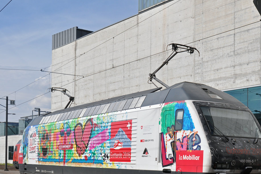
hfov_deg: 31.9
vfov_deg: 21.5
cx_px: 141
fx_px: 457
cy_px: 112
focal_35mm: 63
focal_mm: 32
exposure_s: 1/800
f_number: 11
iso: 400
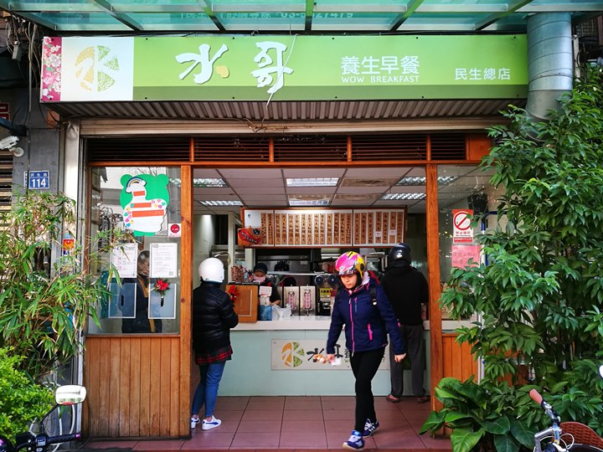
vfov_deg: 45.4
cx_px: 302
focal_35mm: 31
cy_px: 226
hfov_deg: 58.4
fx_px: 540
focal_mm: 4.5
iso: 100
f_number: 2.2
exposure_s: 1/60
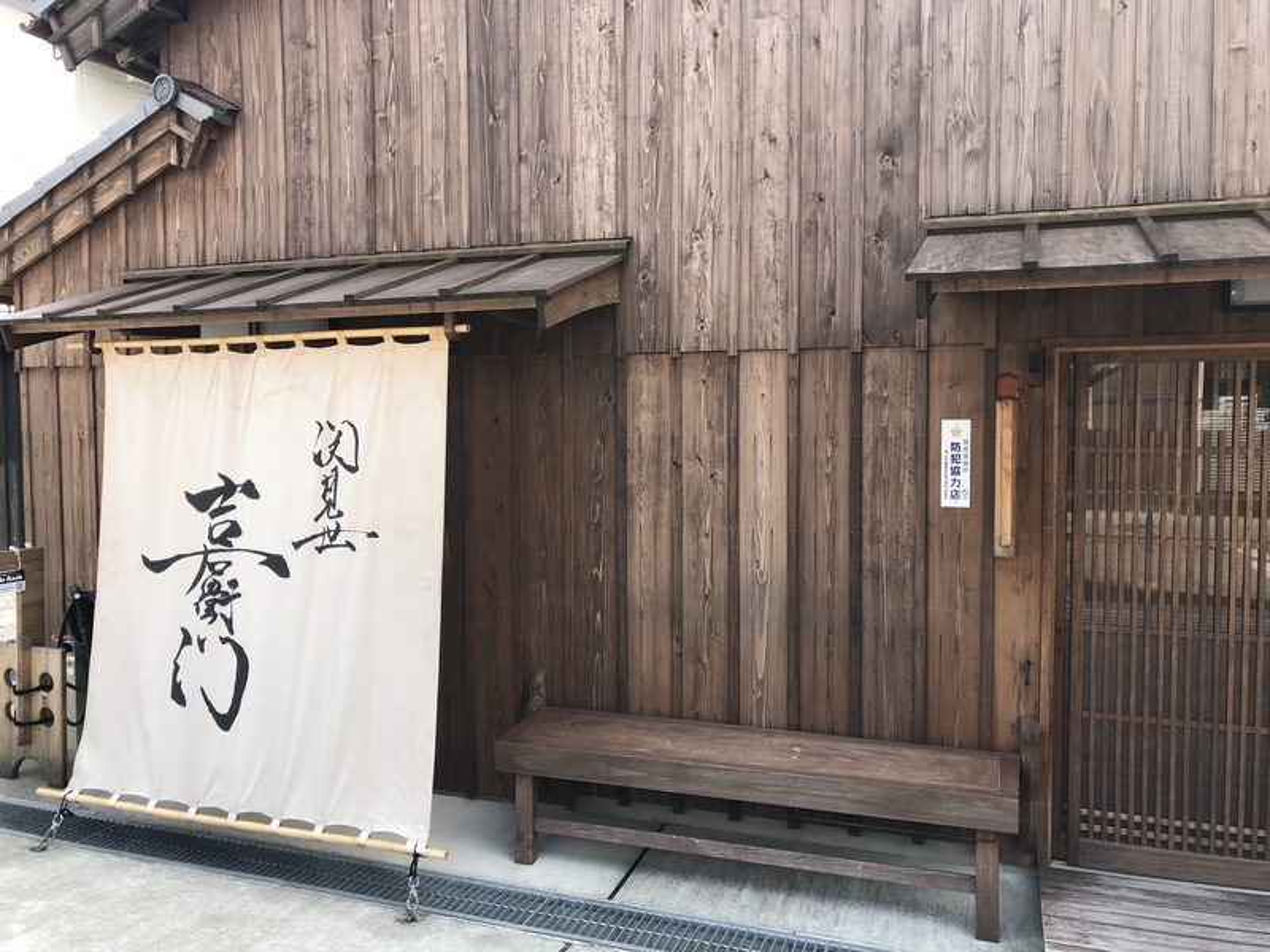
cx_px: 635
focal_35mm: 28
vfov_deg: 49.7
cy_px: 476
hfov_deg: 63.4
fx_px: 1027
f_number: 1.8
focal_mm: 4
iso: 20
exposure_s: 1/345
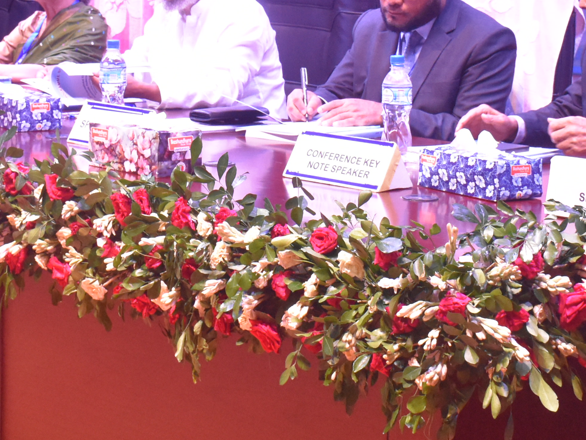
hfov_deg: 18.5
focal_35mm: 106
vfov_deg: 13.7
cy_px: -19
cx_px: 241
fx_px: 1794
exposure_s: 1/160
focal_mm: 24
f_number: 6.3
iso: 3200
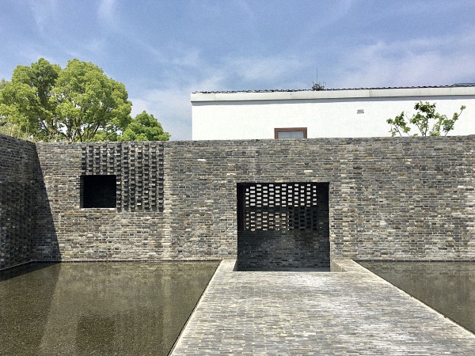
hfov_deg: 61.7
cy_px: 178
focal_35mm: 29
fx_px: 398
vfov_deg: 48.2
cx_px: 238
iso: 25
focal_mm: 4.15
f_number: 2.2
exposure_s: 1/1709
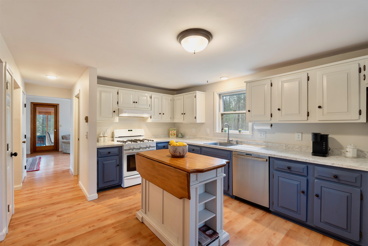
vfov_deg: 73.7
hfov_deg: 96.7
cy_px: 123
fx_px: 164
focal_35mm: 16
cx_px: 184
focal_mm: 16
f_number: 8
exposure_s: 1
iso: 100
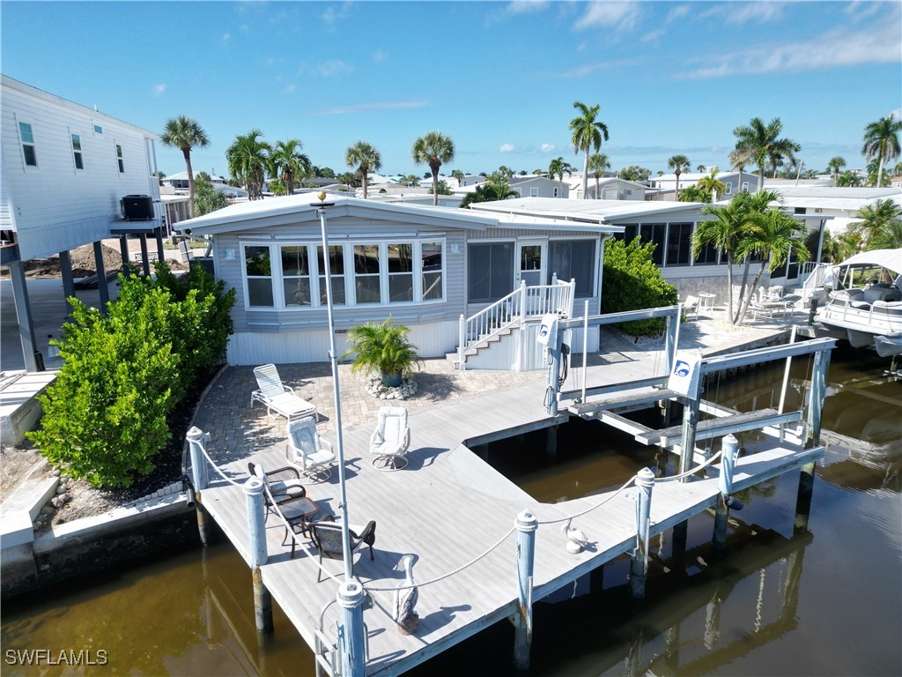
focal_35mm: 24
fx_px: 625
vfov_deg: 56.8
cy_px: 338
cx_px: 451
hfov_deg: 71.6
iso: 120
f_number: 1.7
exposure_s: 1/2500
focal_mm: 6.72
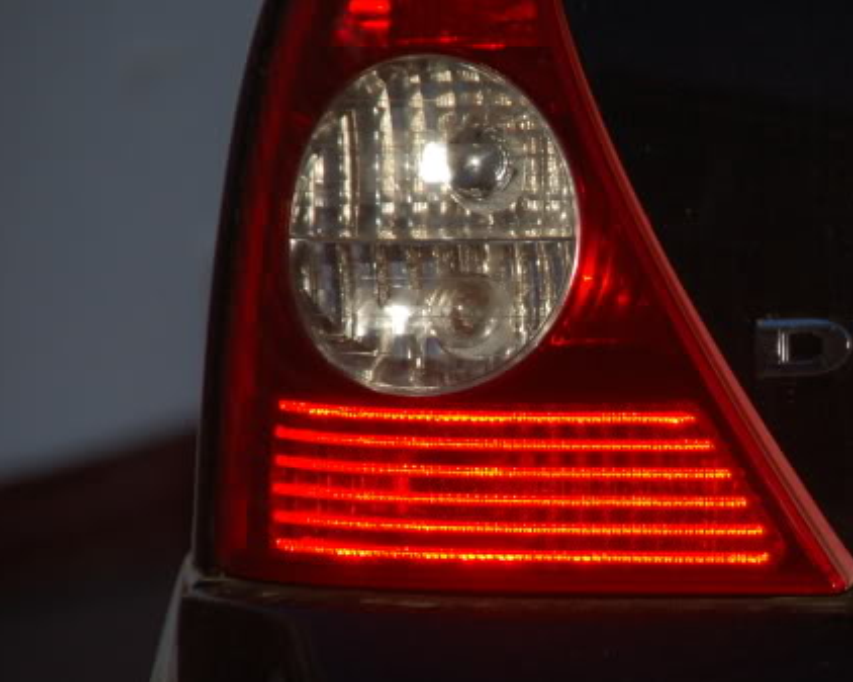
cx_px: 763
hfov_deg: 6.3
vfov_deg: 5.0
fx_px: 7795
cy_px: 406
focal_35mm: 309
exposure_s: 1/60
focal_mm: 116
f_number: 6
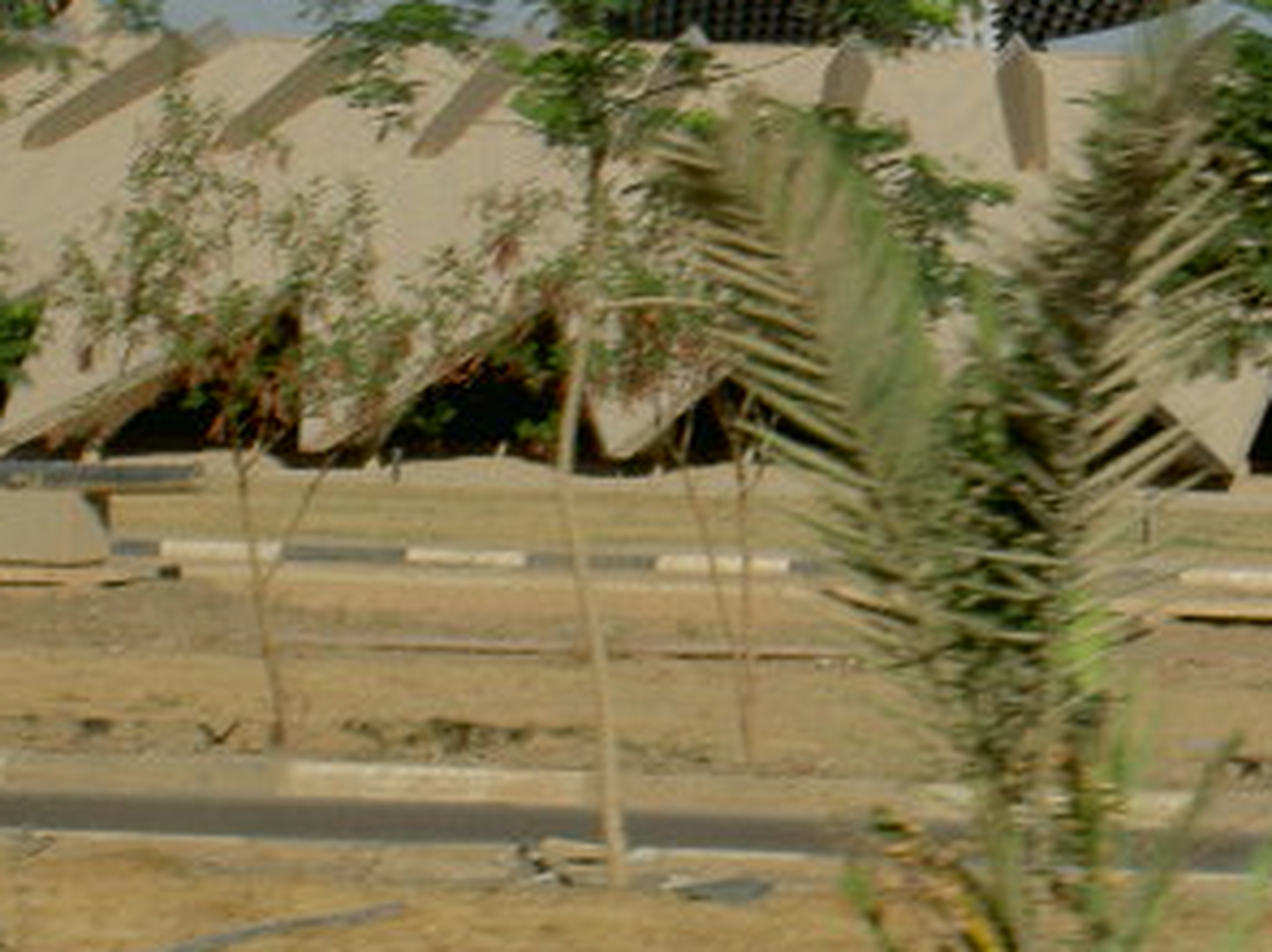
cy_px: 418
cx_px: 1298
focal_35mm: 252
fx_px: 9256
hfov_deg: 7.8
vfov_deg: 5.9
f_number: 8.3
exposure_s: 1/385
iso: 100
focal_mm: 24
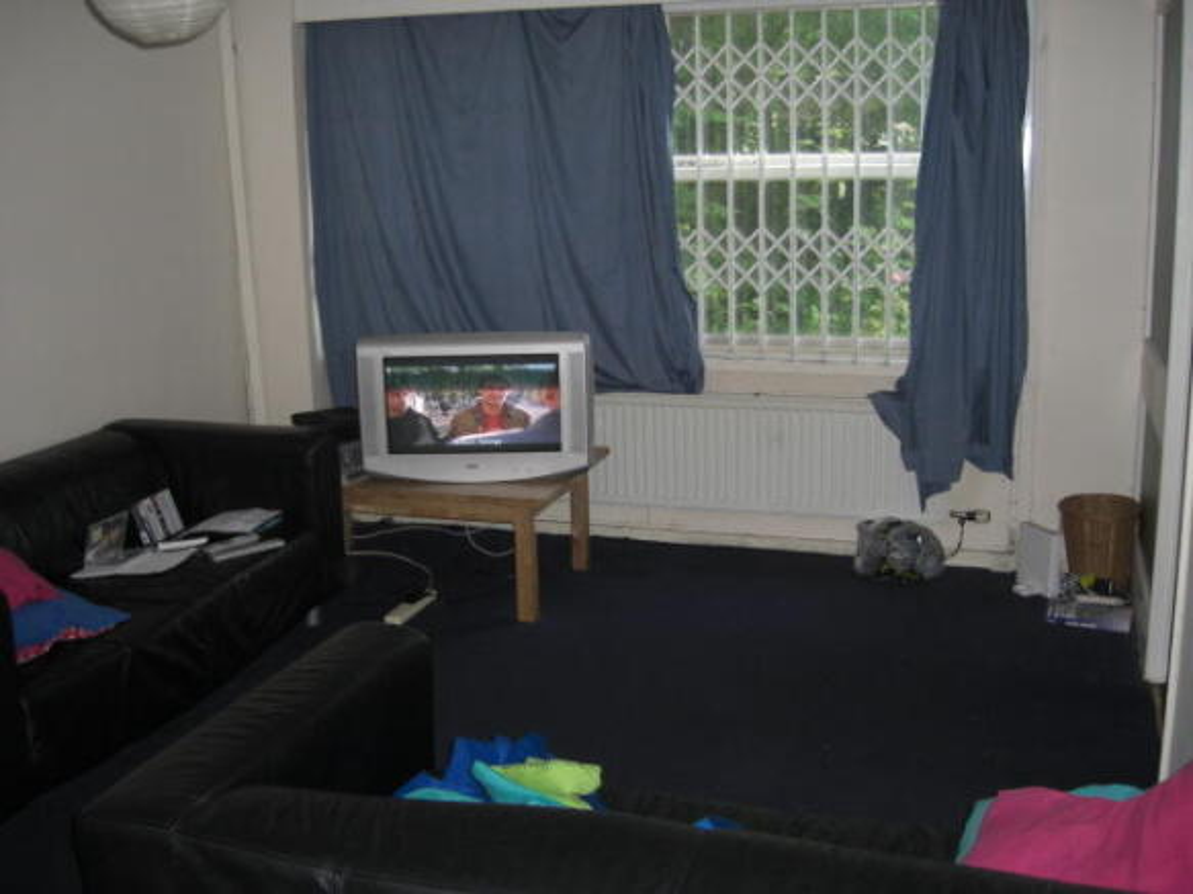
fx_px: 1309
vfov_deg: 37.7
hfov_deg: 49.0
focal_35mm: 38
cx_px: 596
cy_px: 447
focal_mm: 7.9
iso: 200
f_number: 2.8
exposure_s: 1/60
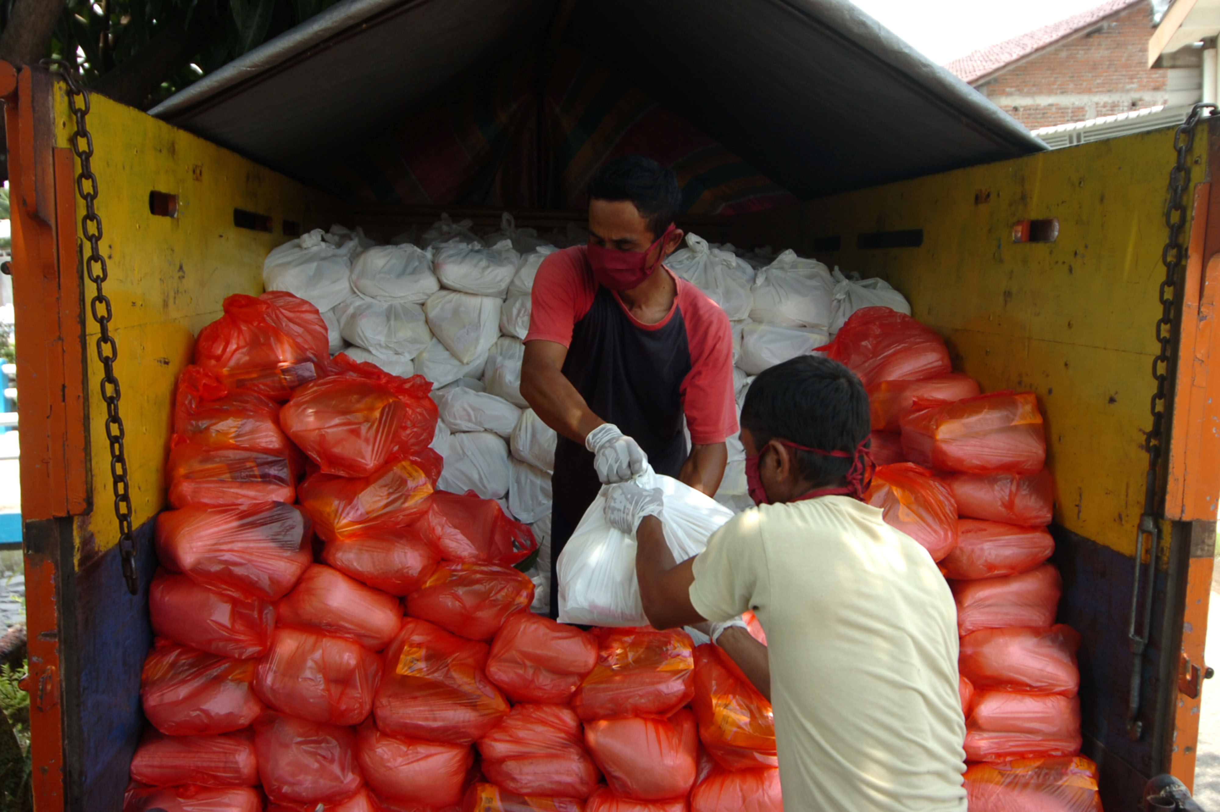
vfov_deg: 36.8
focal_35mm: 36
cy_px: 406
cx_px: 610
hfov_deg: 53.2
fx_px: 1219
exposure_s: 1/400
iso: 200
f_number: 4
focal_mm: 24
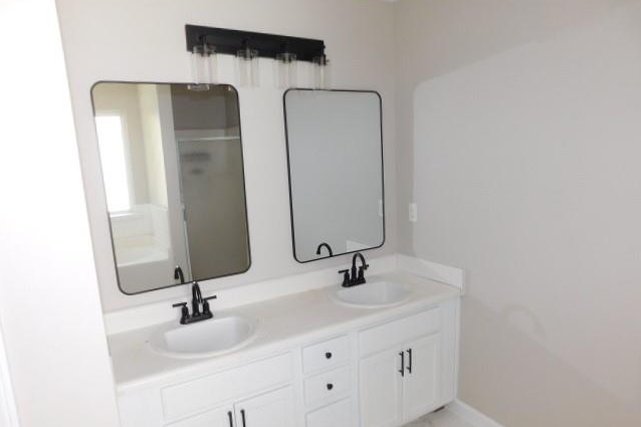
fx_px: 427
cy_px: 236
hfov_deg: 73.8
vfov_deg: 53.0
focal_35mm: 24
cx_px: 320
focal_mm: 4
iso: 125
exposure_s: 1/50
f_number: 3
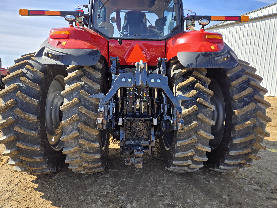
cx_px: 138
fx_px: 184
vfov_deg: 58.9
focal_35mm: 23
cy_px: 104
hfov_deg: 73.9
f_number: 1.8
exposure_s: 1/922
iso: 25
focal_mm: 5.4
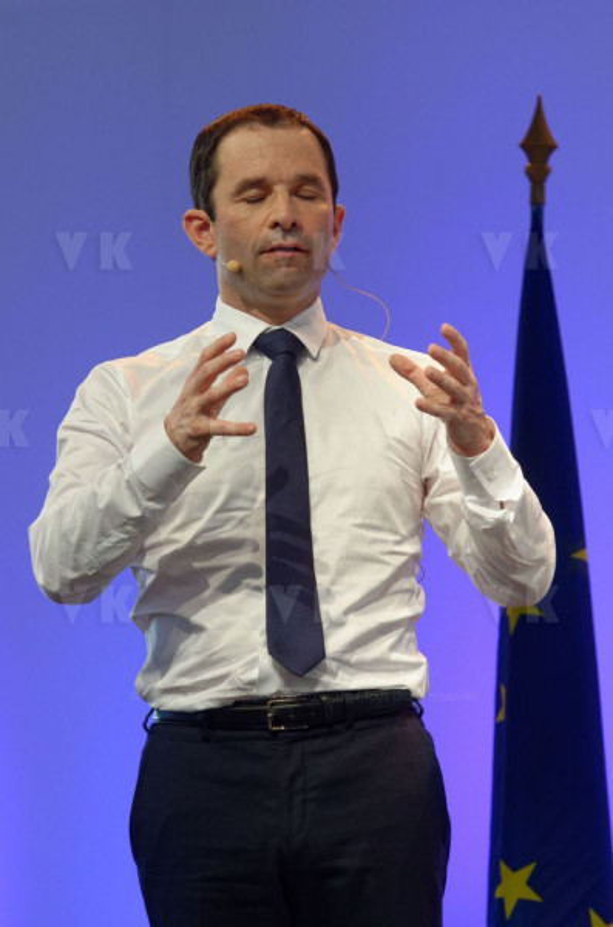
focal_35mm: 248
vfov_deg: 8.3
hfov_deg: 5.5
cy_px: 464
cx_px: 306
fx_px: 6354
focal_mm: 165
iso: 1000
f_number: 5.6
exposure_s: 1/160
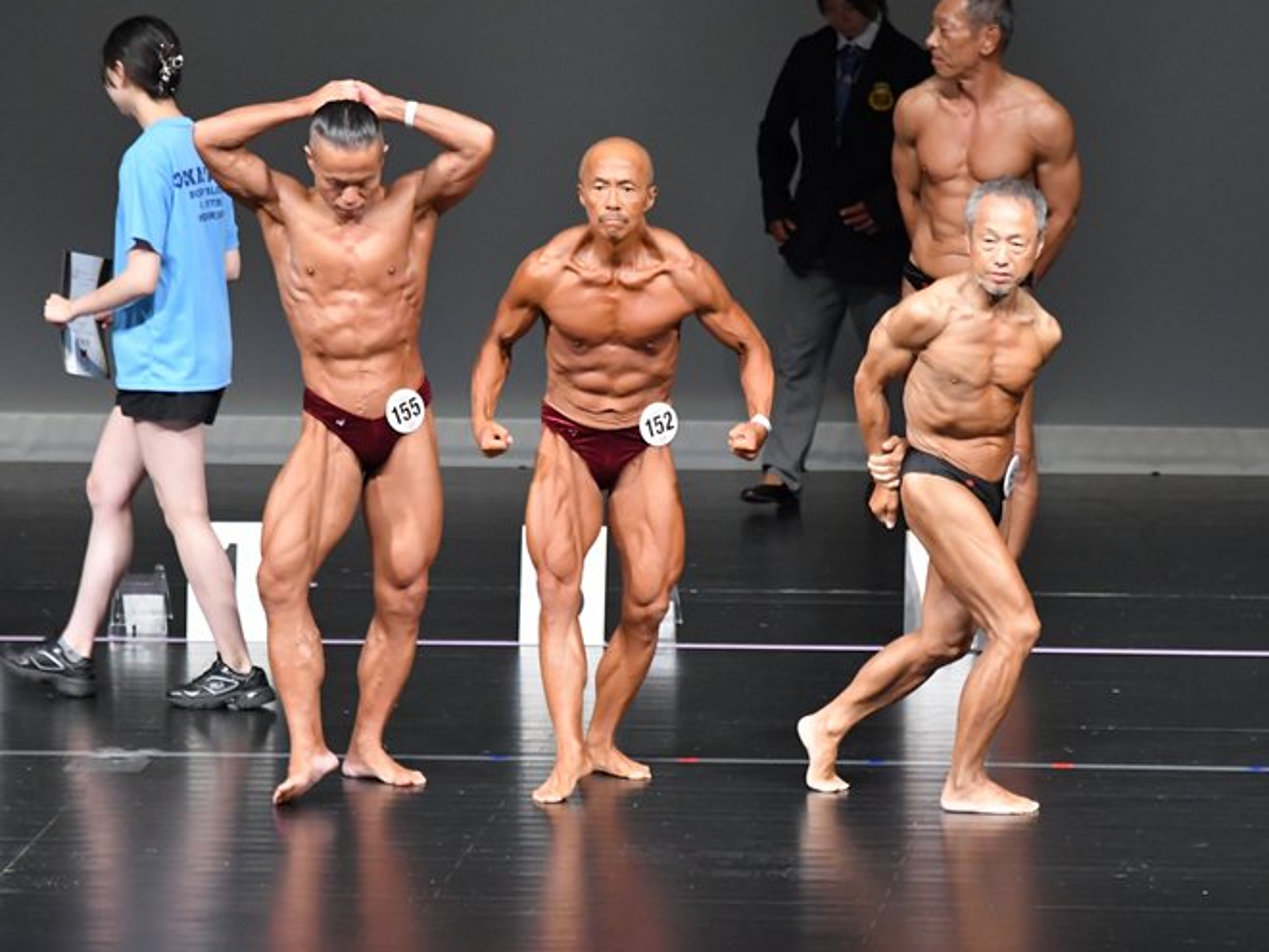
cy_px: 478
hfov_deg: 5.9
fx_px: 12393
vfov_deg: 4.4
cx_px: 682
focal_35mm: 338
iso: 5000
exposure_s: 1/400
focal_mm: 200
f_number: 5.6
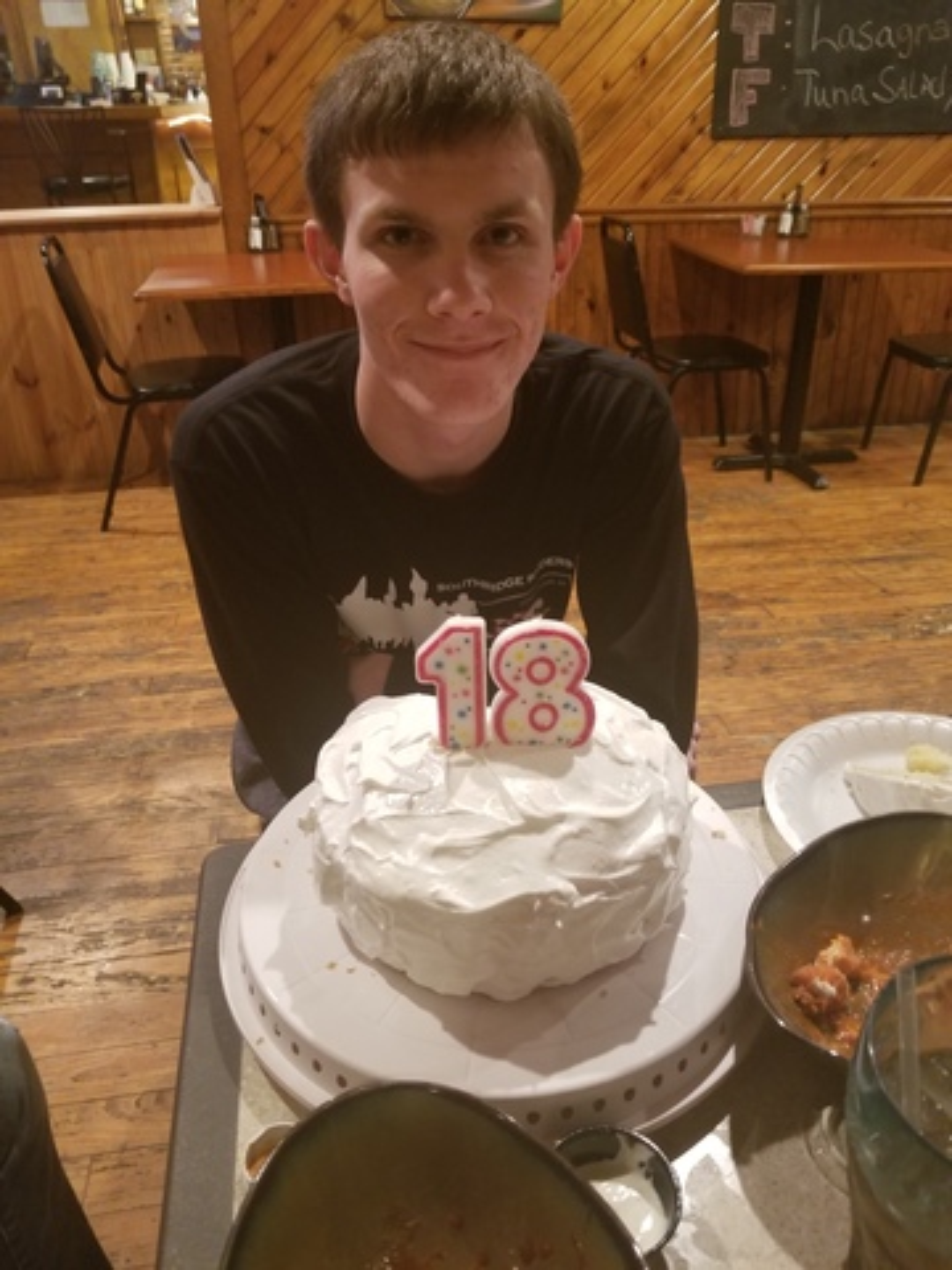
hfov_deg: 53.1
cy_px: 635
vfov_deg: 67.3
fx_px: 953
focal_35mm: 26
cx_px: 476
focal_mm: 4.25
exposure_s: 1/10
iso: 320
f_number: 1.7
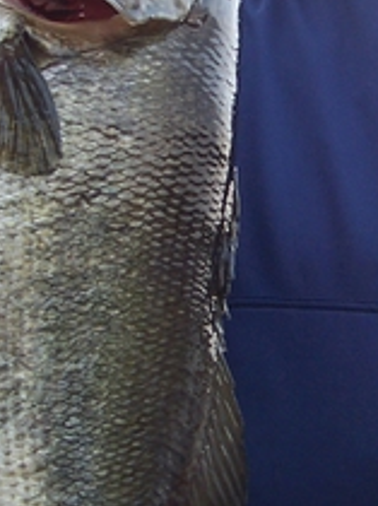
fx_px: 1371
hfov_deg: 15.6
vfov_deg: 20.9
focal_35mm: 94
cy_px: 199
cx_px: 284
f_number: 2.8
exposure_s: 1/30
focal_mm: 5.6
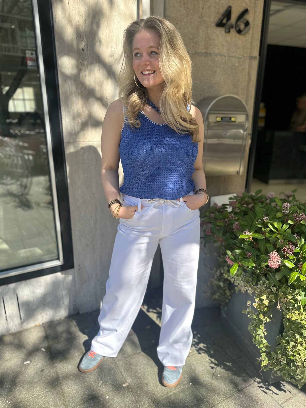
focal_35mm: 24
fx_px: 283
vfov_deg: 71.6
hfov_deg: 56.8
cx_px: 153
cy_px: 204
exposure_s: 1/1639
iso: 80
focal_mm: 6.86
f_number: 1.78
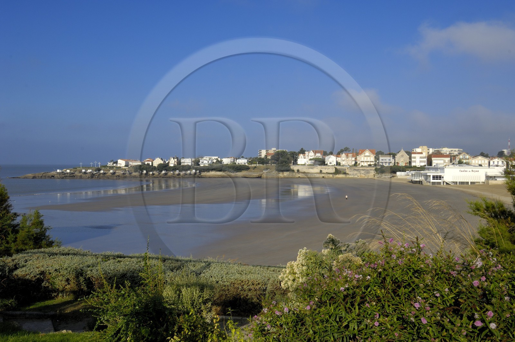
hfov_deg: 62.0
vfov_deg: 43.5
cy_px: 171
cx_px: 258
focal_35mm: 30
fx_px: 429
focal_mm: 20
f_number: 13
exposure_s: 1/160
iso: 100
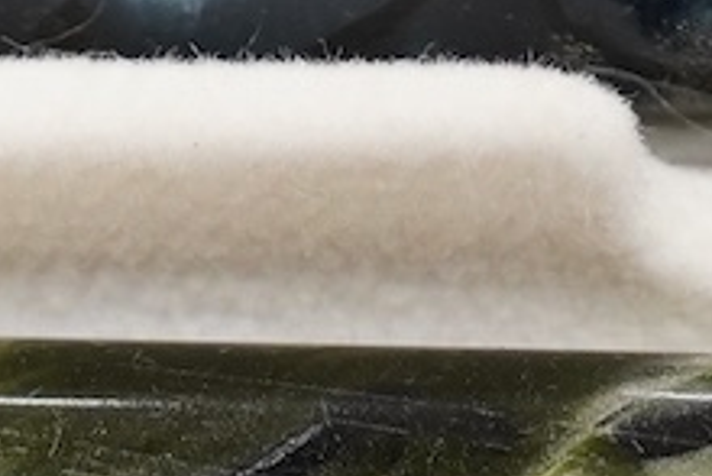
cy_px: 1046
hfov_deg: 8.9
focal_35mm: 230
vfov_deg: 5.8
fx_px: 4552
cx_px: 176
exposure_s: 1/160
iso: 2500
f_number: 9
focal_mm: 30
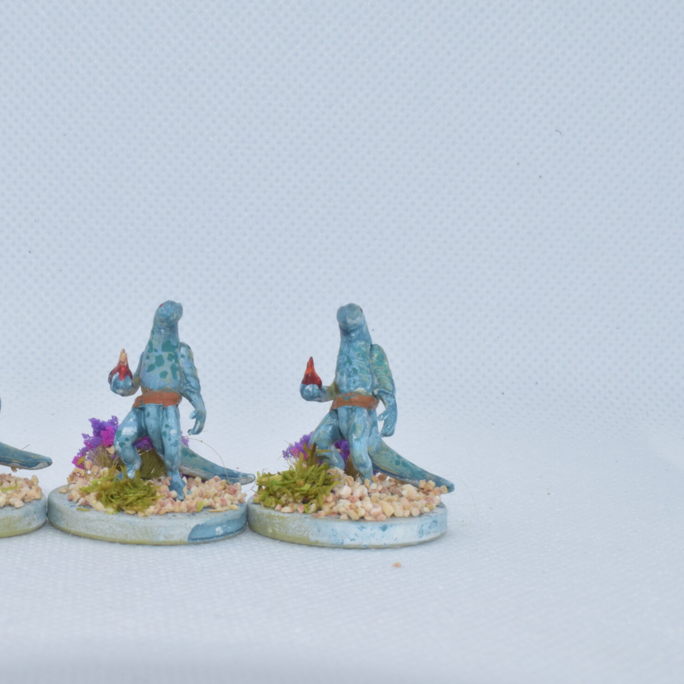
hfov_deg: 26.5
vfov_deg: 27.0
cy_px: 378
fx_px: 1425
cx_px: 145
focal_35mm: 64
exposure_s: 1/125
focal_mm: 29
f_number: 22
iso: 800
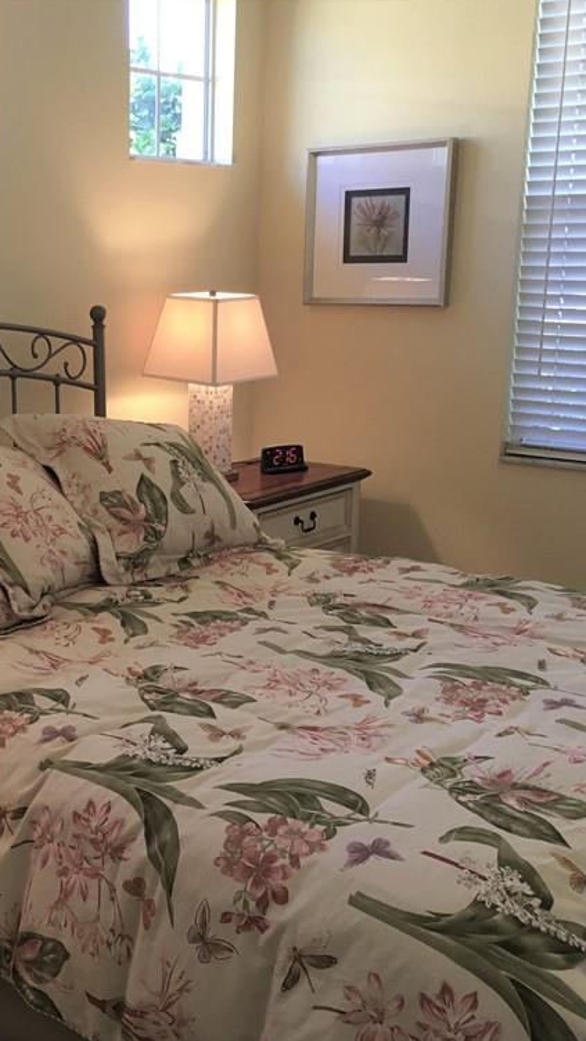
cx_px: 78
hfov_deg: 26.9
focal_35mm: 43
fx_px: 1188
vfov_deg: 47.4
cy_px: 525
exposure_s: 1/30
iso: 40
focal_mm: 4.15
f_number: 2.2
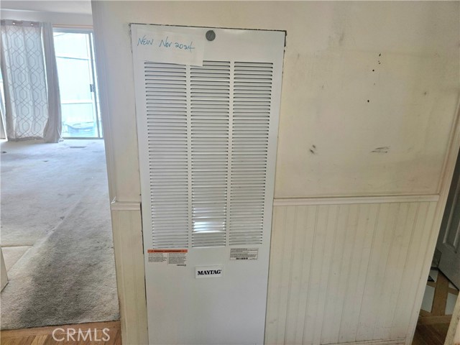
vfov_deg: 58.9
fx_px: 306
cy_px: 172
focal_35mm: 23
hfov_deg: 73.9
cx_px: 230
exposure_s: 1/182
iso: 64
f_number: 1.7
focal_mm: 6.3
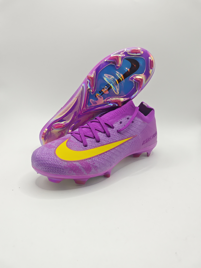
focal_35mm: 23
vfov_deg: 73.9
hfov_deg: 58.9
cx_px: 100
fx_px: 178
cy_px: 134
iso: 3200
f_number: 4
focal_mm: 6.68
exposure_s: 1/640
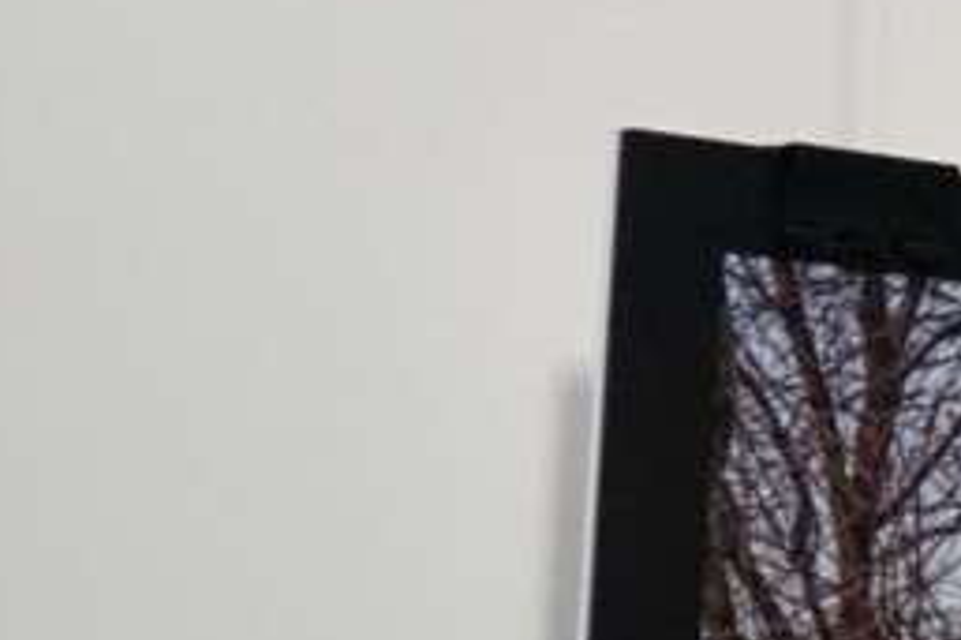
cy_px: 327
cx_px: 2550
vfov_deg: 8.2
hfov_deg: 10.1
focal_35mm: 168
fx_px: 4482
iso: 3200
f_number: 3.5
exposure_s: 1/160
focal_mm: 18
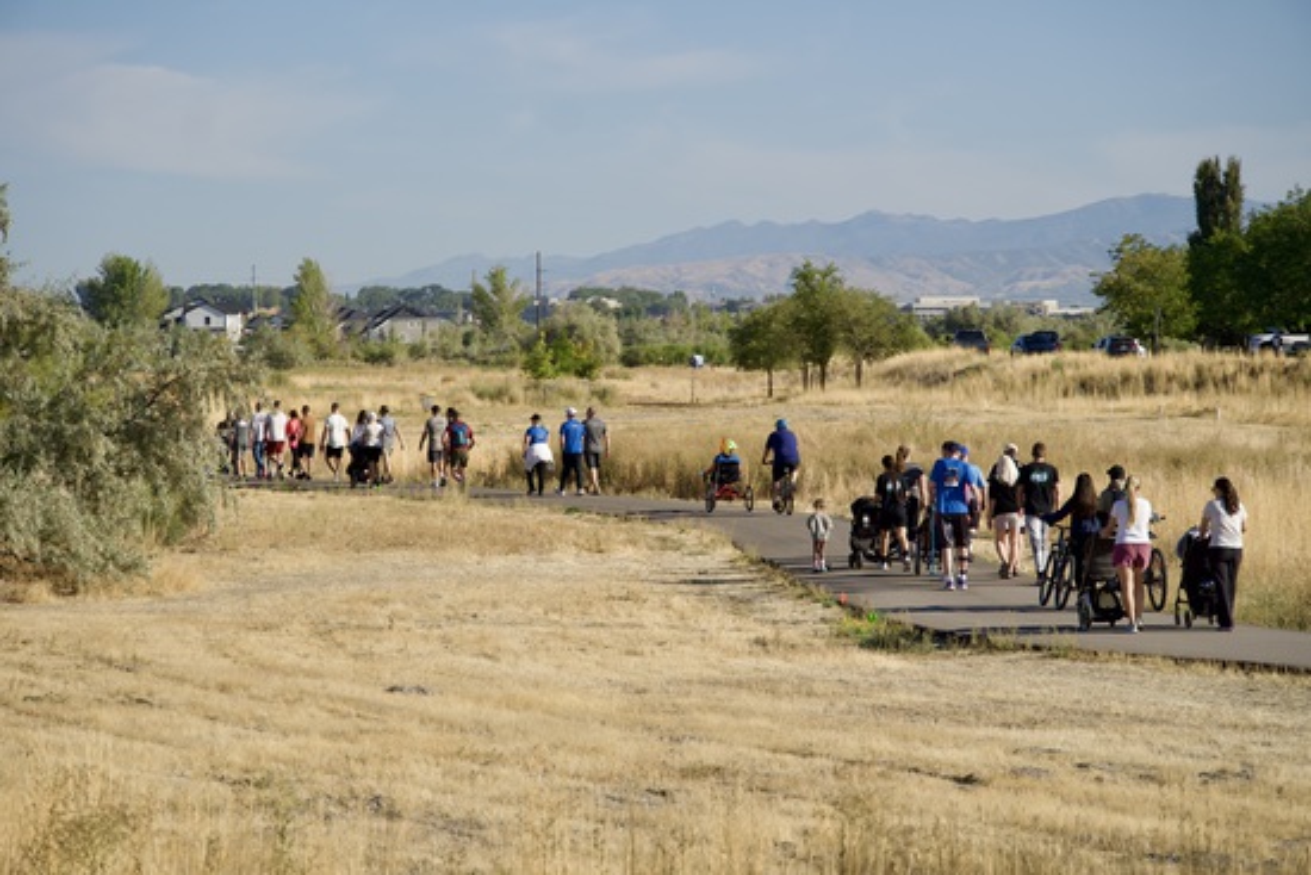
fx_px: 4753
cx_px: 656
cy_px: 438
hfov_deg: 15.7
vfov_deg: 10.5
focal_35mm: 130
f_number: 5.6
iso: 200
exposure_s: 1/1250
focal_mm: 87
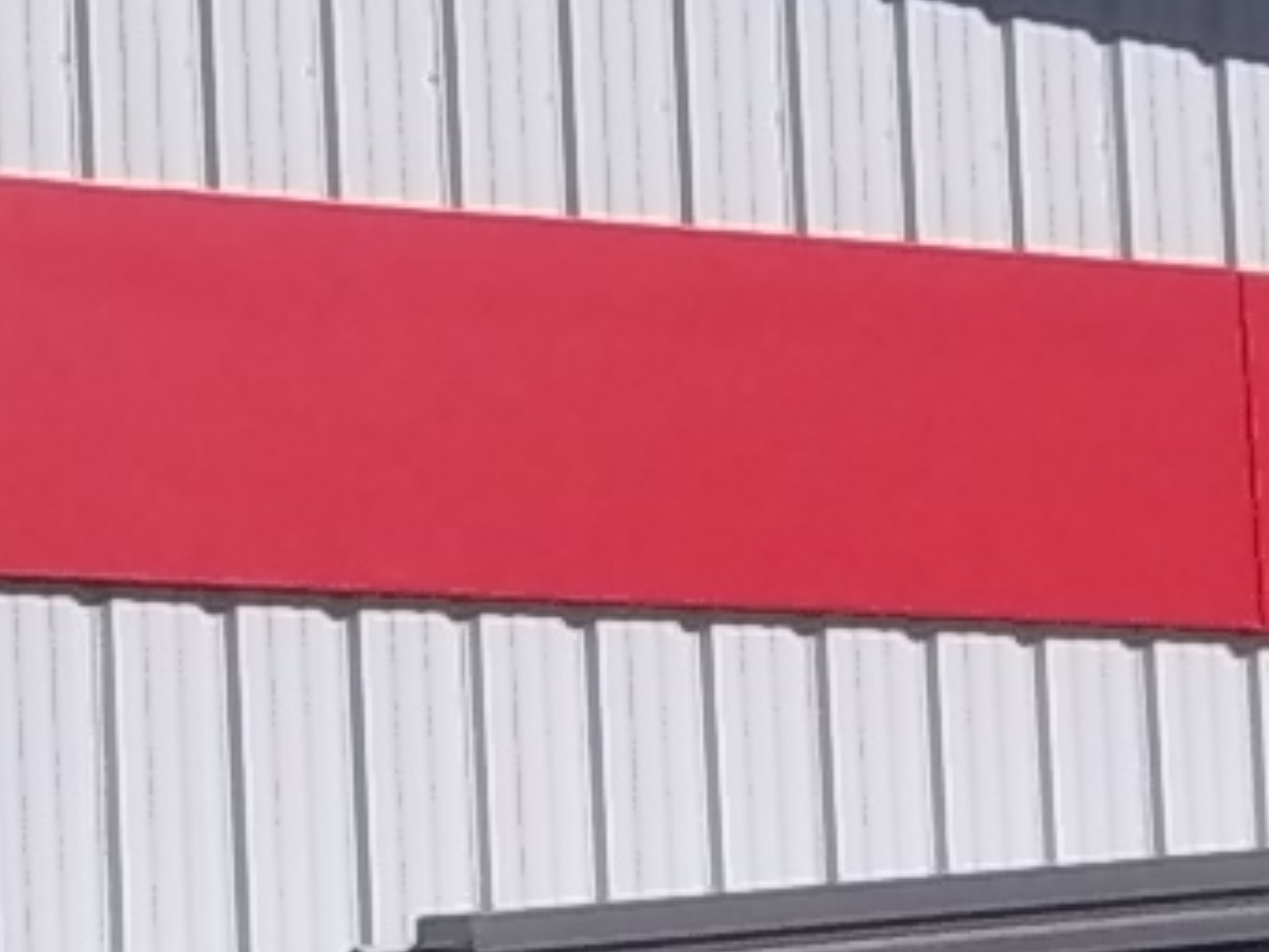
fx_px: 7921
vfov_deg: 6.9
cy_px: 617
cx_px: 852
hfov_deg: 9.2
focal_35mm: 216
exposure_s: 1/640
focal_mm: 6.5
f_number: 8
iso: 80
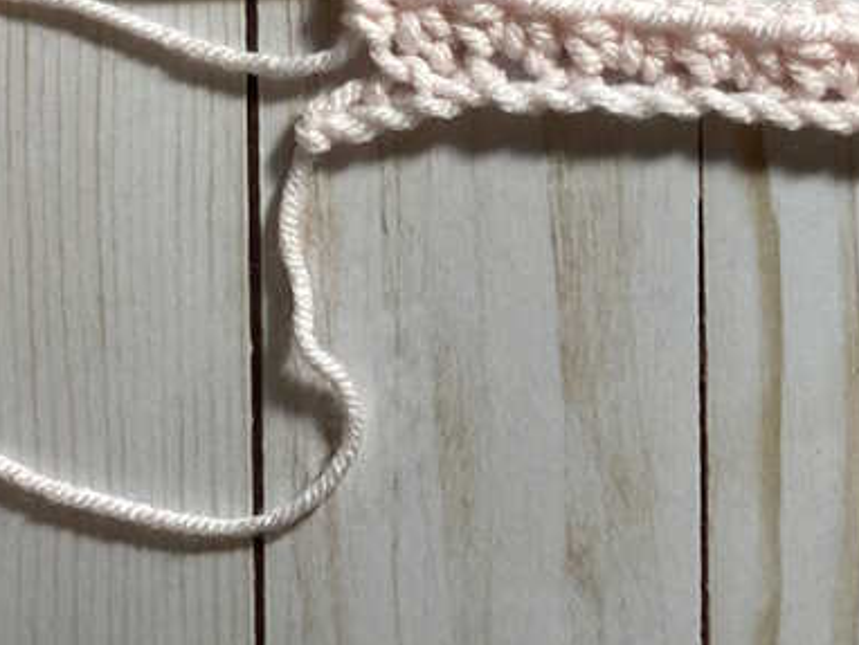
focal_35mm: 102
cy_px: 116
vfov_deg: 14.4
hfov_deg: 19.1
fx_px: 2533
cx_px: 652
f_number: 2
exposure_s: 1/120
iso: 64
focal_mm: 6
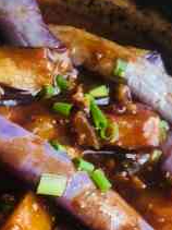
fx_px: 822
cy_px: 252
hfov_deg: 11.7
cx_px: -23
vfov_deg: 15.5
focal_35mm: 124
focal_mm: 4
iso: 40
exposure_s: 1/25
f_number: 1.8
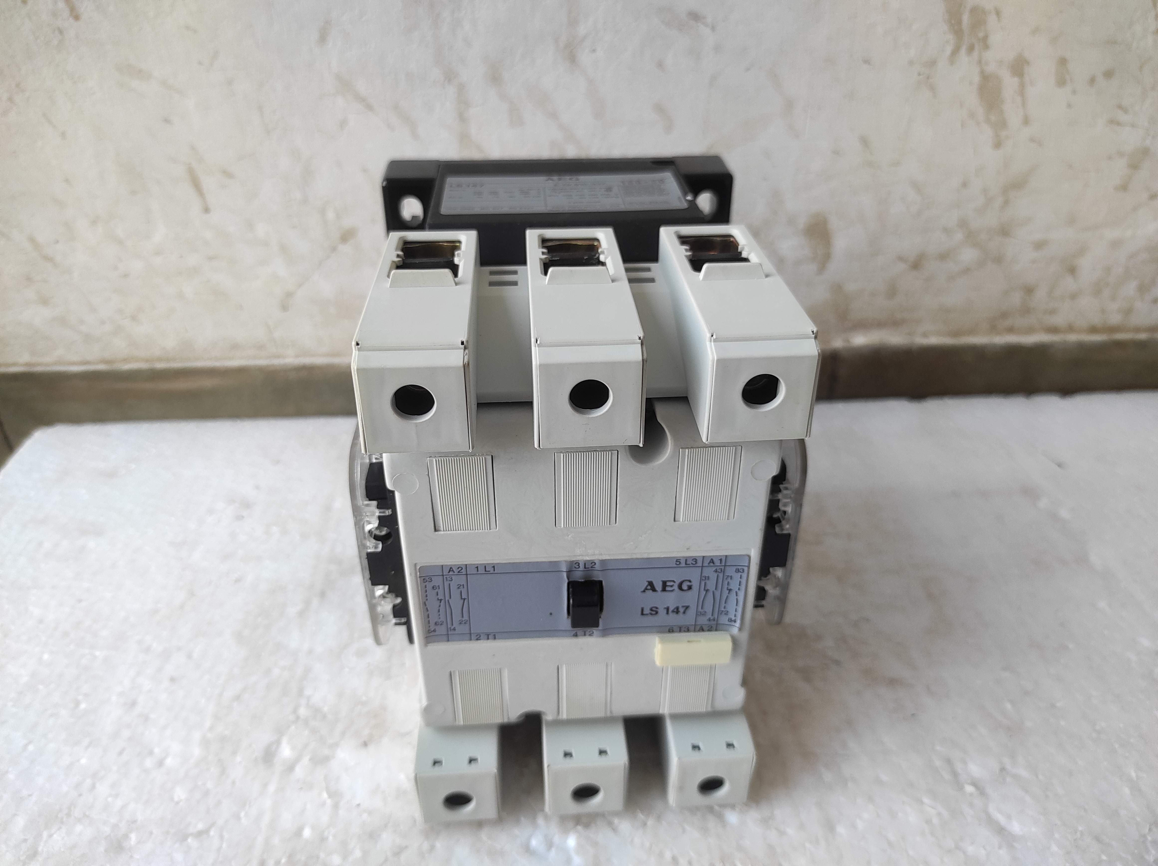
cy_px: 433
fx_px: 836
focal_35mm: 25
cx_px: 579
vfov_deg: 54.8
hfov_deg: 69.4
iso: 141
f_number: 1.89
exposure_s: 1/100
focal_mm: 5.43
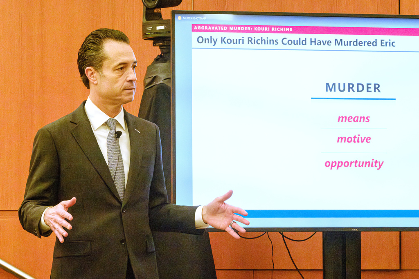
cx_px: 210
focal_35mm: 256
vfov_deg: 5.4
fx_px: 2980
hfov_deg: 8.0
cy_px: 140
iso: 10000
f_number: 8
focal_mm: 170.5
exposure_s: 1/400
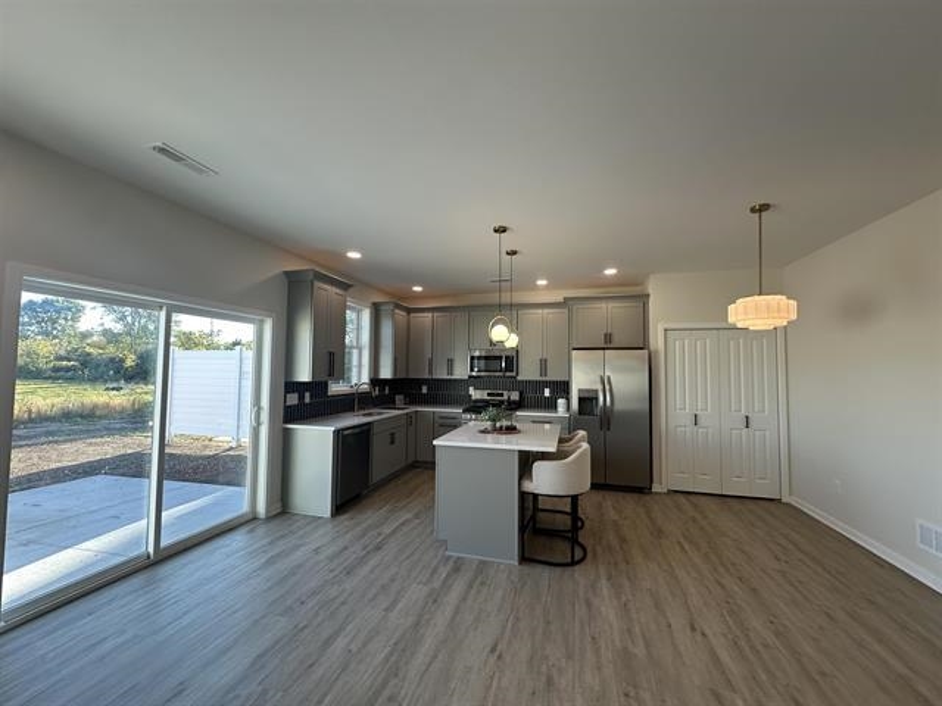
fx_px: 381
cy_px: 353
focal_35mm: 14
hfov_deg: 102.1
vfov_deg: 85.7
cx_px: 471
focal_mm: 2.22
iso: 80
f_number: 2.2
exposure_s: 1/120
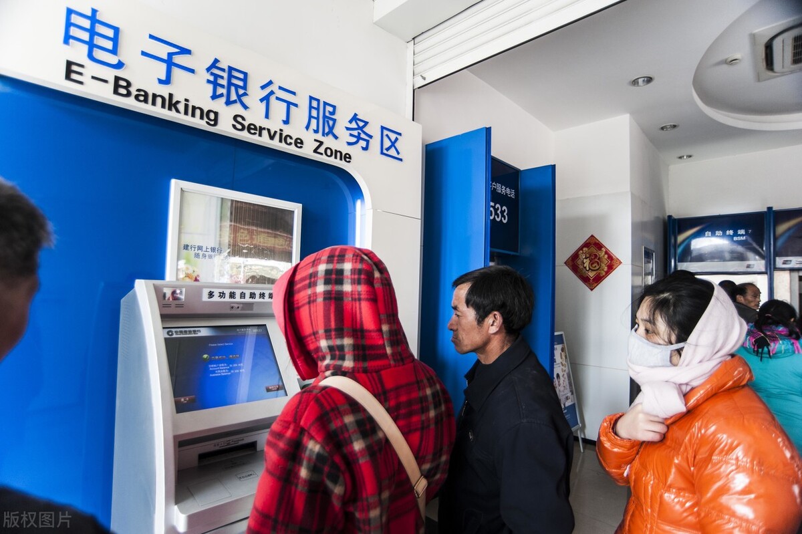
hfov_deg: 90.0
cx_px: 401
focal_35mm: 18
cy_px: 267
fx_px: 401
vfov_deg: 67.3
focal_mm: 18
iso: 400
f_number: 3.5
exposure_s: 1/80
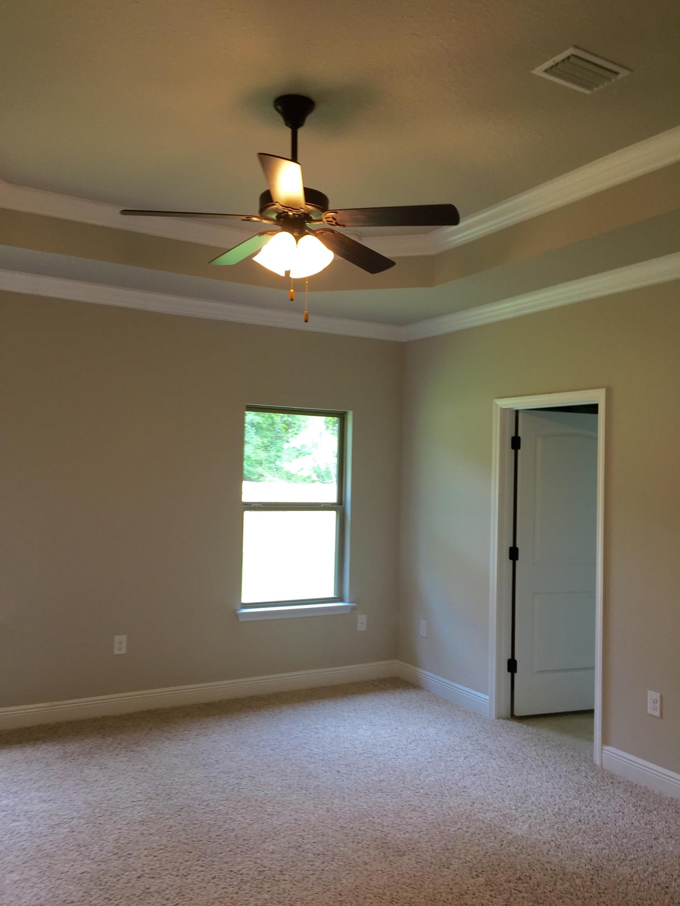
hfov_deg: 48.2
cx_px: 340
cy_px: 453
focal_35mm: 29
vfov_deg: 61.7
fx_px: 760
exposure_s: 1/40
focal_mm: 4.15
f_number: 2.2
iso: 40
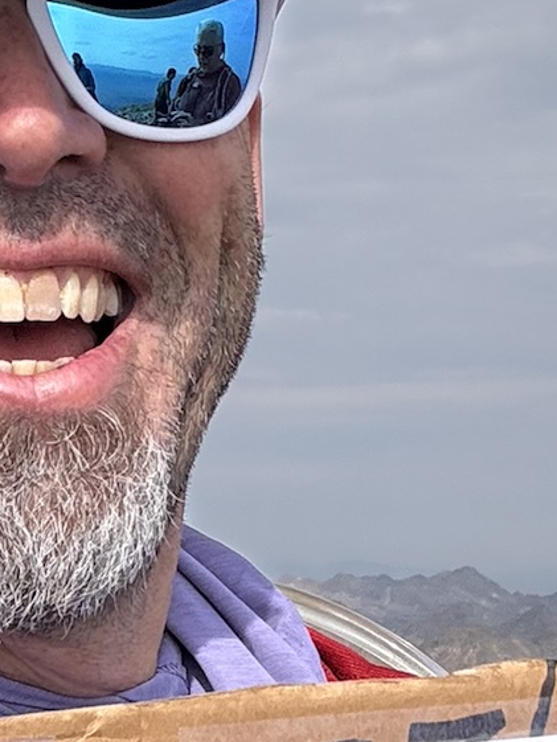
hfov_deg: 13.8
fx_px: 2295
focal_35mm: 107
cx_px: 270
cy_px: 595
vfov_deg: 18.2
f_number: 1.9
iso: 25
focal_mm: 2.69
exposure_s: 1/1996
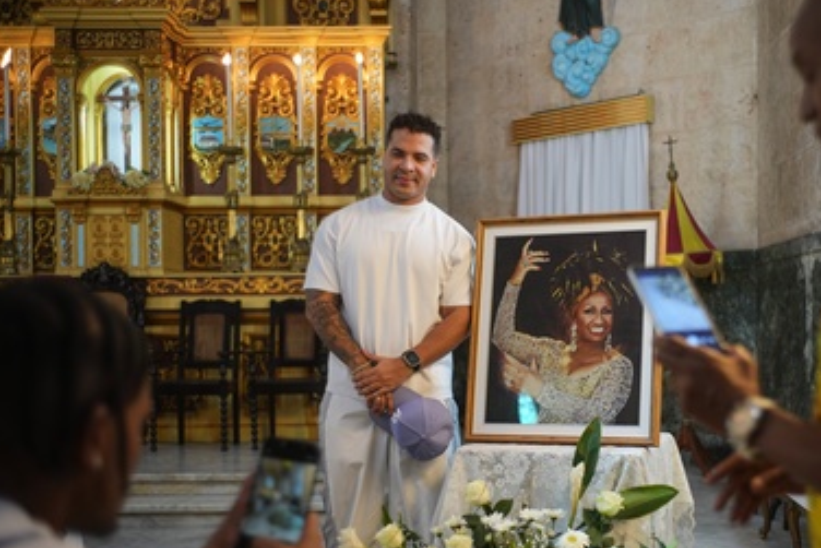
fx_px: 1551
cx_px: 542
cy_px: 359
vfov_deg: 20.0
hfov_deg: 29.5
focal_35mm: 68
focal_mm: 50
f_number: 2
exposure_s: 1/125
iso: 500
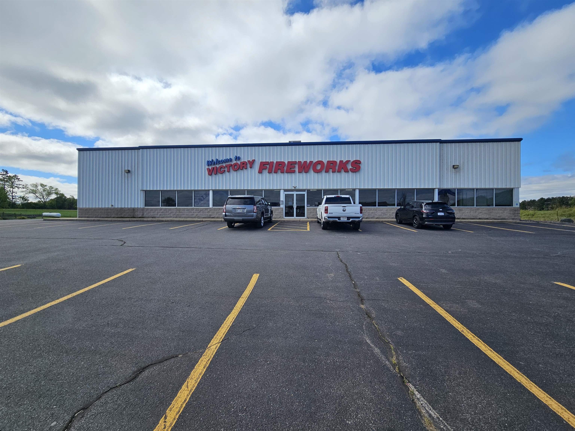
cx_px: 288
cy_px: 216
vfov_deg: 89.9
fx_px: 216
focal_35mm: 13
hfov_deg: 106.2
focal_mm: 2.2
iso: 50
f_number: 2.2
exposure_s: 1/3160
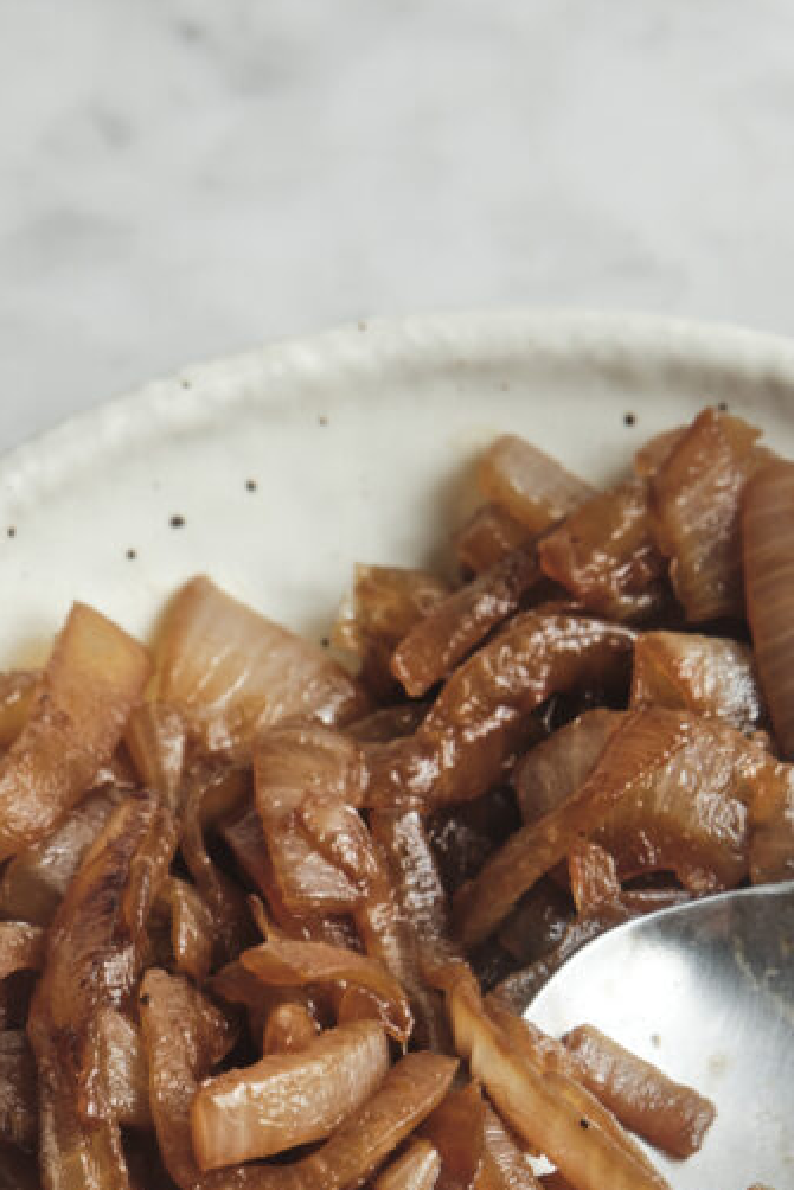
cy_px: 1036
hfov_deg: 6.4
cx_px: 542
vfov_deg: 9.6
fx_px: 7074
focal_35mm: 214
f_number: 8
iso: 160
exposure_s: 1/250
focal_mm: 70
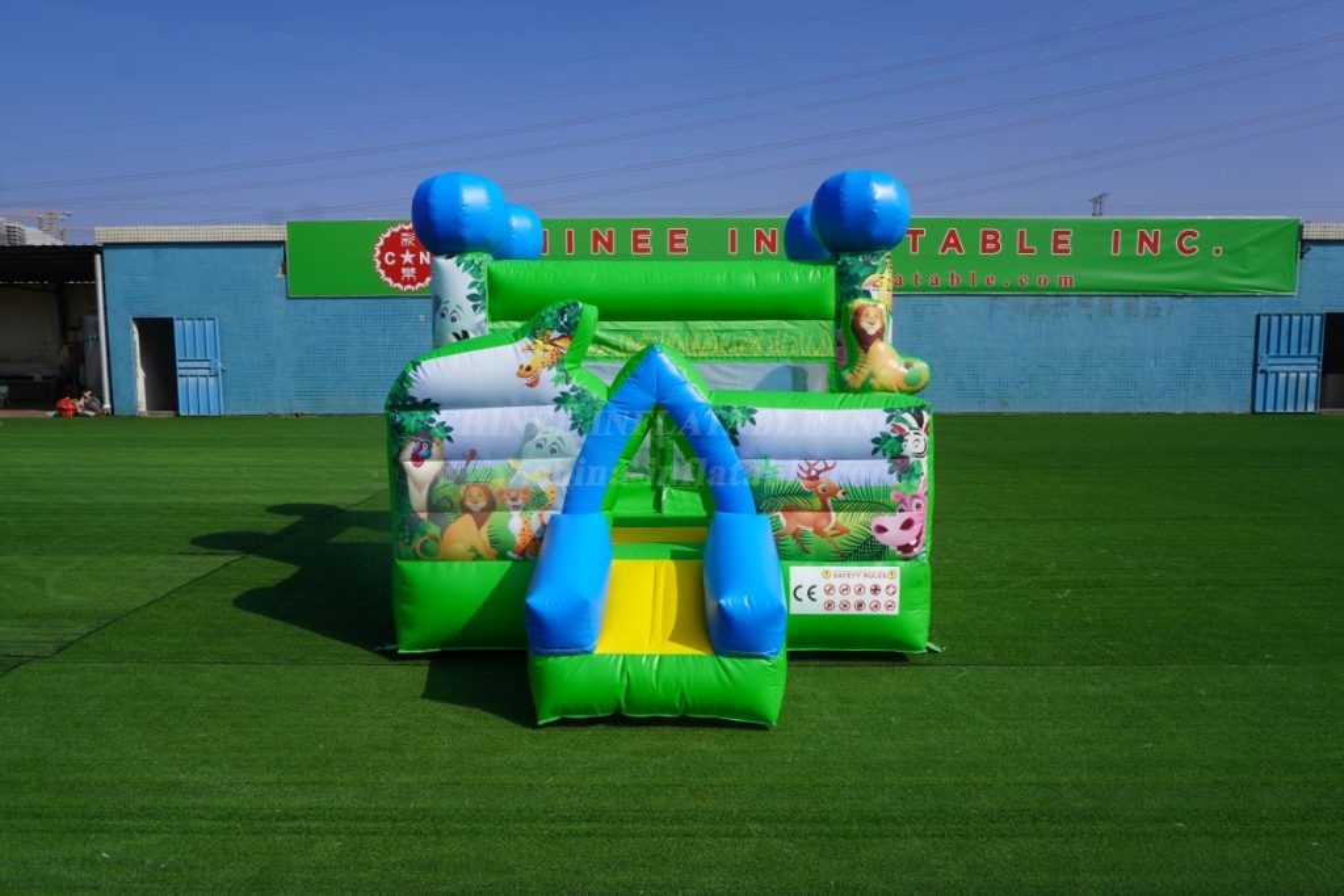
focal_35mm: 24
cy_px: 448
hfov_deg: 73.7
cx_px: 672
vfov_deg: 53.1
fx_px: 896
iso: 100
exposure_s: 1/320
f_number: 10
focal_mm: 16
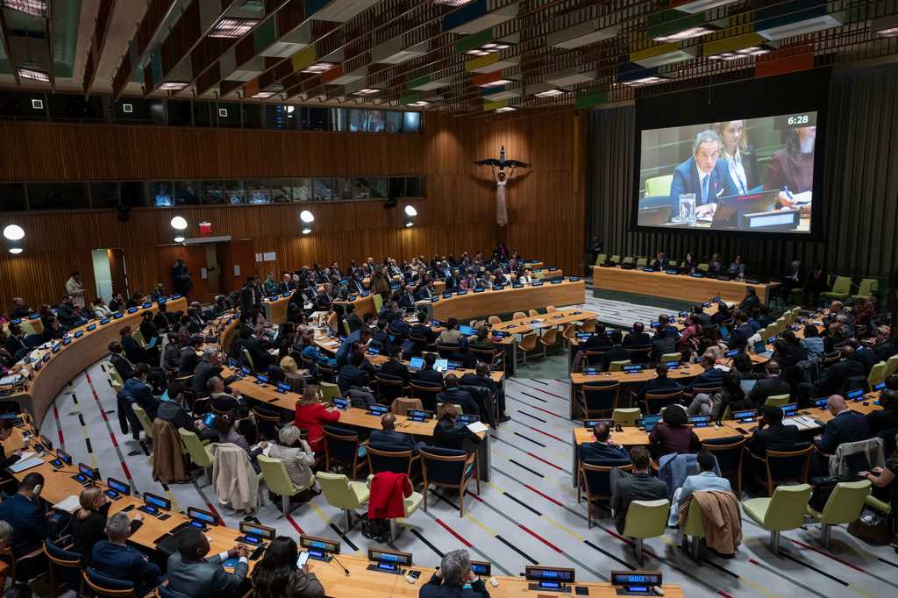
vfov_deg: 53.1
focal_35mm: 24
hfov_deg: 73.8
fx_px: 598
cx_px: 449
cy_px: 299
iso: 4000
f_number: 2.8
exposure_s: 1/320
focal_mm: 24
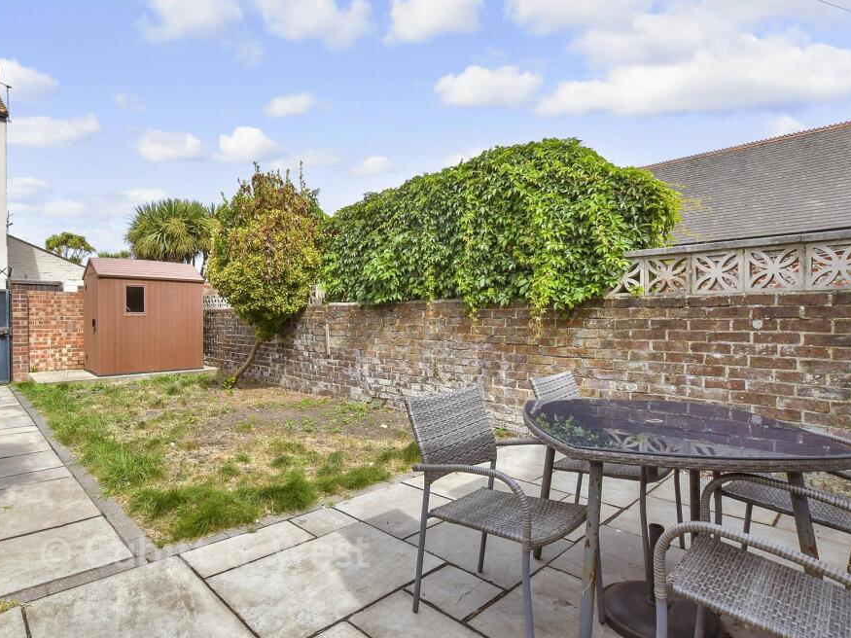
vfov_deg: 71.6
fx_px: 442
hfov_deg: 87.2
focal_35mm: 18
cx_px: 364
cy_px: 324
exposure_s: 1/250
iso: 500
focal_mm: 11
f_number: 13
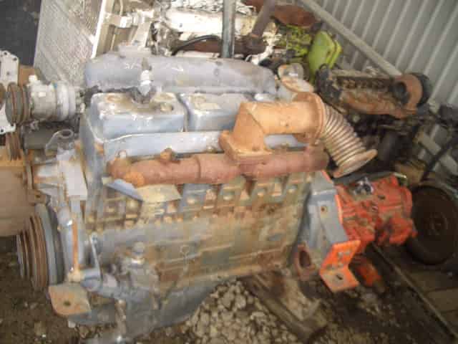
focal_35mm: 35
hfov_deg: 52.6
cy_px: 172
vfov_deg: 40.7
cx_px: 229
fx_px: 463
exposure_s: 1/100
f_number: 2.6
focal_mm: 5.8
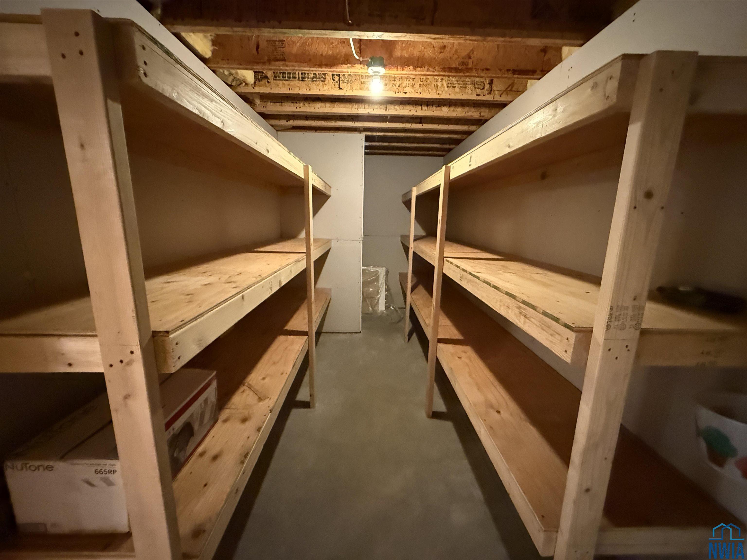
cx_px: 374
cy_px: 280
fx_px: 302
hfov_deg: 102.1
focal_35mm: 14
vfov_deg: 85.7
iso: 1600
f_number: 2.2
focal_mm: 2.22
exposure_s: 1/40
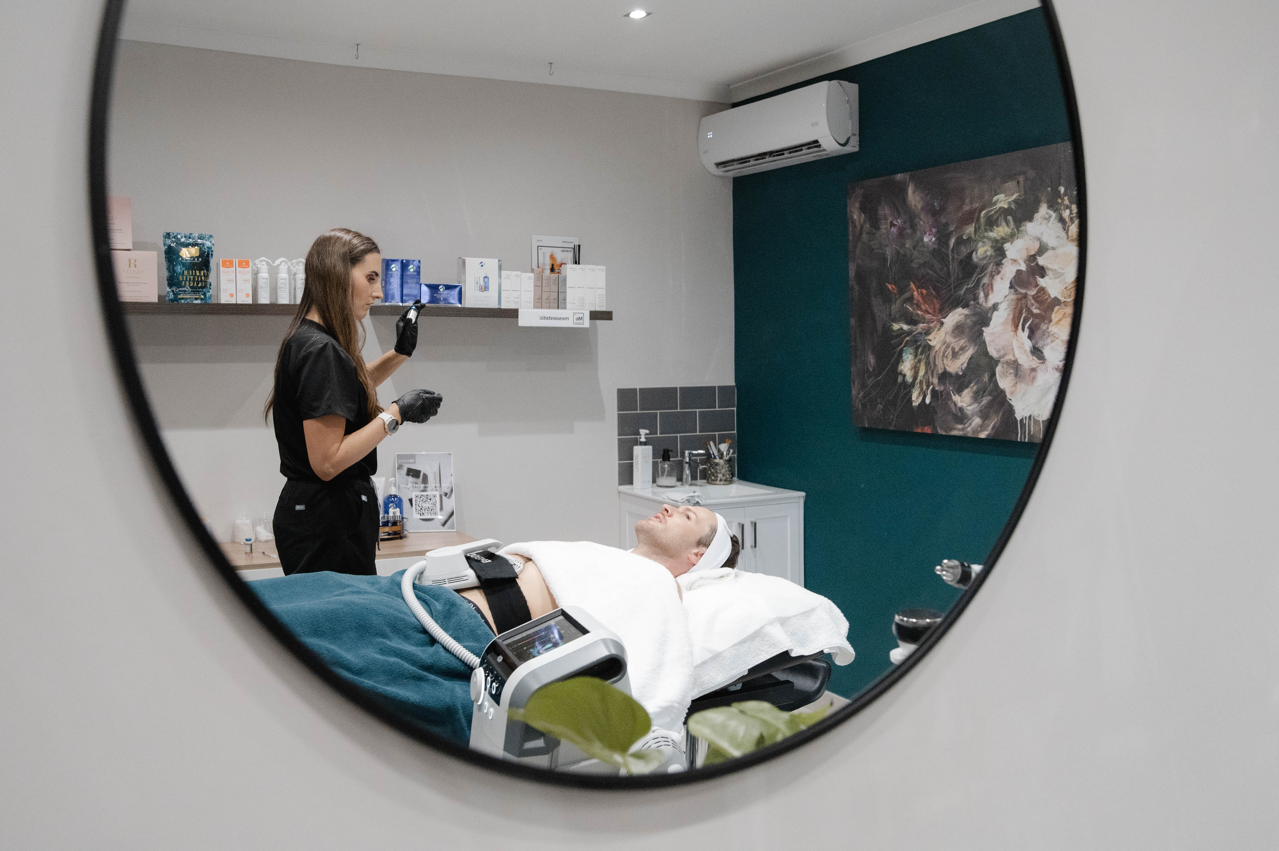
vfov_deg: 42.3
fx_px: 1101
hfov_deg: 60.3
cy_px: 426
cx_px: 640
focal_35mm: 31
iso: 5000
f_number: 3.5
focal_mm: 31
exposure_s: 1/400
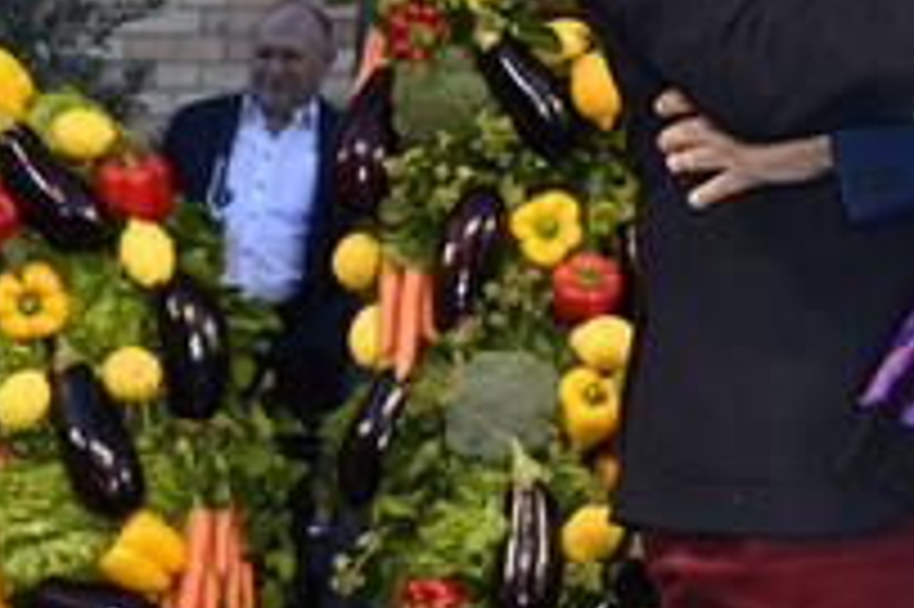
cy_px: 14
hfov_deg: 14.5
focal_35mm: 138
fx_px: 3501
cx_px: 993
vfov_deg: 9.9
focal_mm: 62
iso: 640
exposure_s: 1/250
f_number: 8
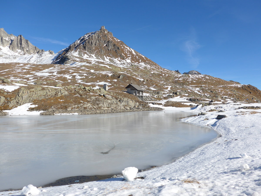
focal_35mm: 29
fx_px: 219
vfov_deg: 48.2
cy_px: 98
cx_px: 130
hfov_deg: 61.7
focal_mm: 6
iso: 80
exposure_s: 1/2000
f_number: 2.8
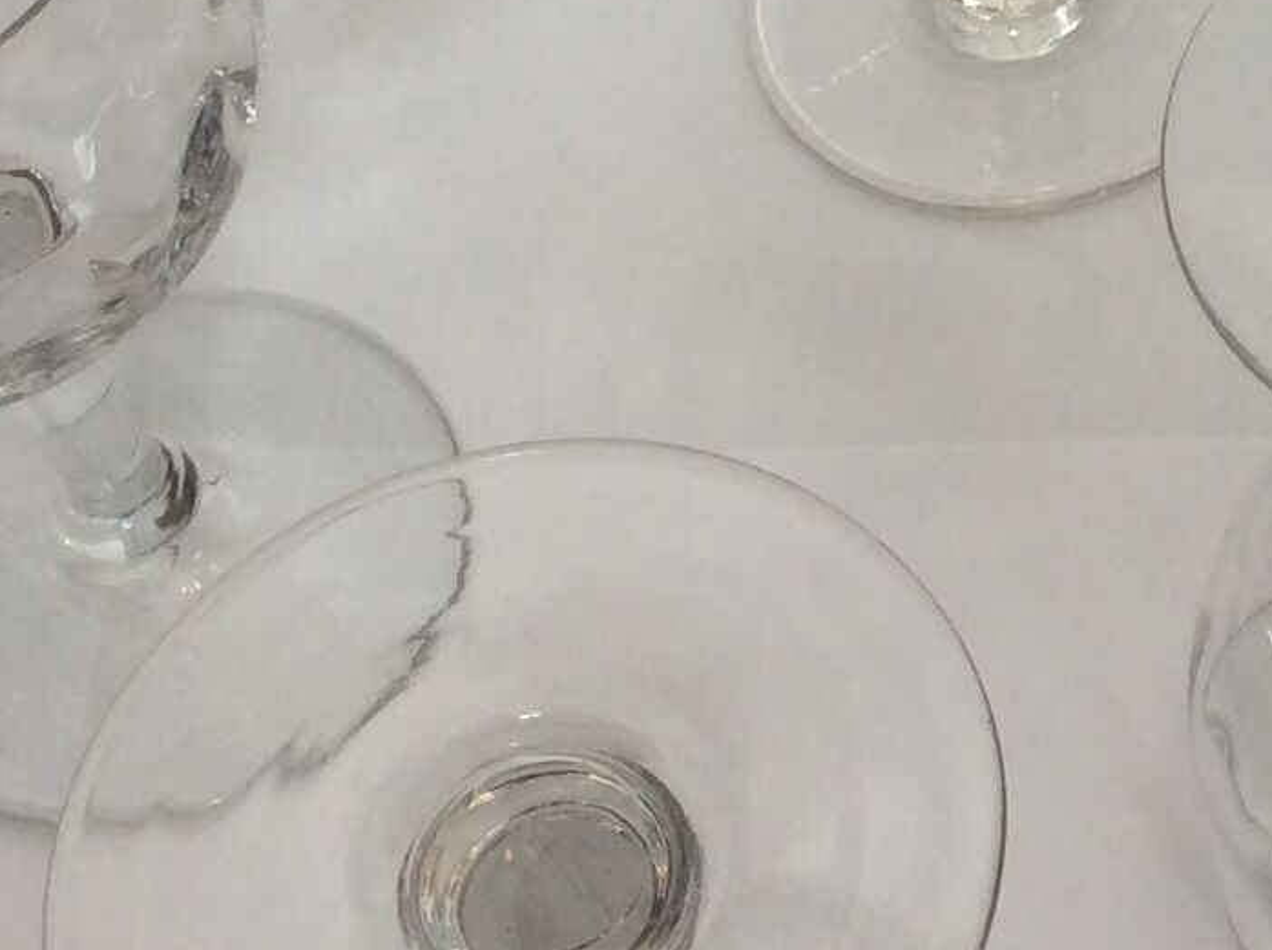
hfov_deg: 16.0
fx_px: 4368
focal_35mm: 119
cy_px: 77
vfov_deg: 12.3
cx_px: 1458
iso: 32
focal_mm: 3.3
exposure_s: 1/142
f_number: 2.4
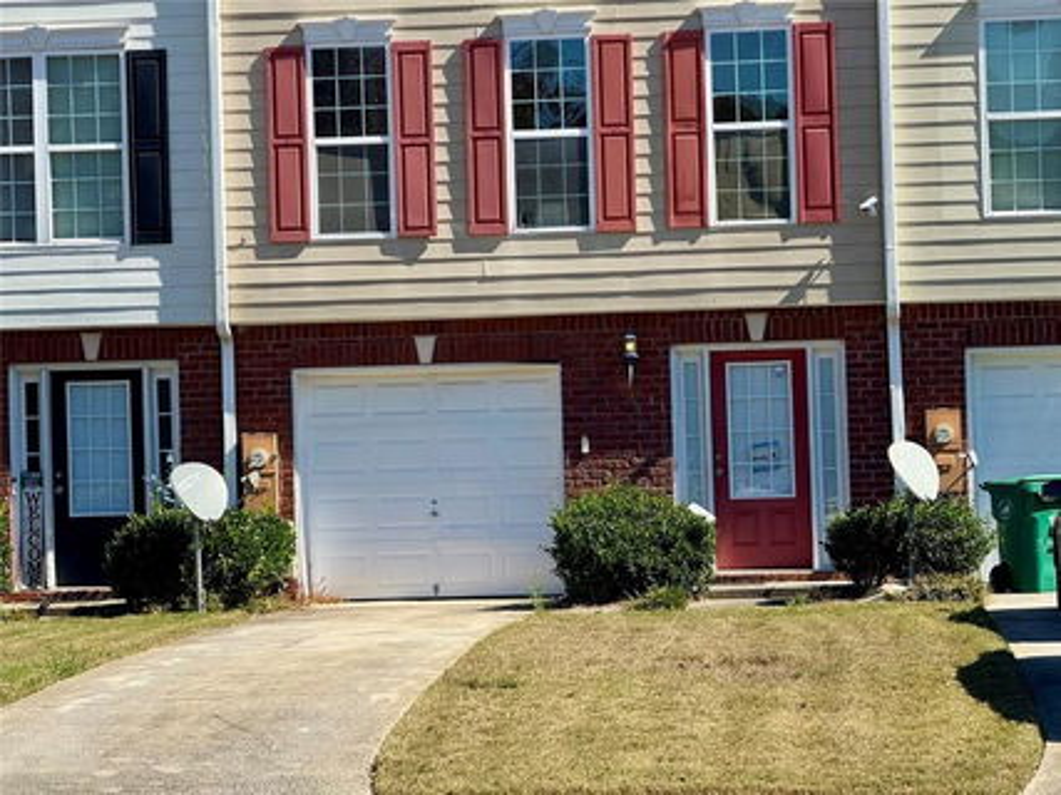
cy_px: 398
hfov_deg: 16.4
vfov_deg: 12.3
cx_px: 530
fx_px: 3677
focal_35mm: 120
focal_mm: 15.66
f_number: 2.8
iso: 64
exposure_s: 1/1294
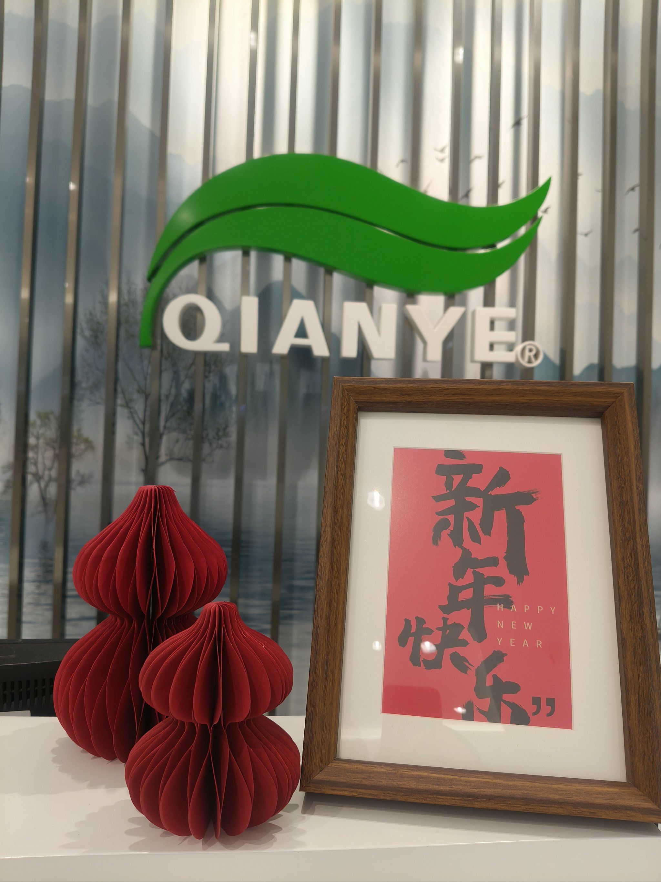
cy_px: 441
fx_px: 662
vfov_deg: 67.3
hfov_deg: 53.1
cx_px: 330
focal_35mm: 26
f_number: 1.8
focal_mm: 4.84
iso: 80
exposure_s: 1/101
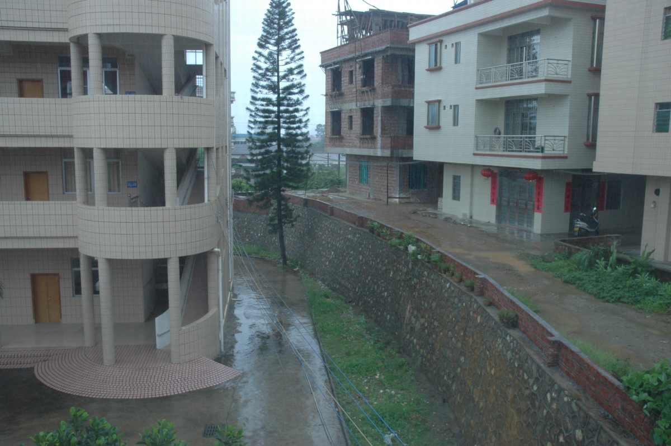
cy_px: 223
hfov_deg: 57.3
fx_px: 614
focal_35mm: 33
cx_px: 336
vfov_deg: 39.9
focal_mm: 22
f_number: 5.6
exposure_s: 1/125
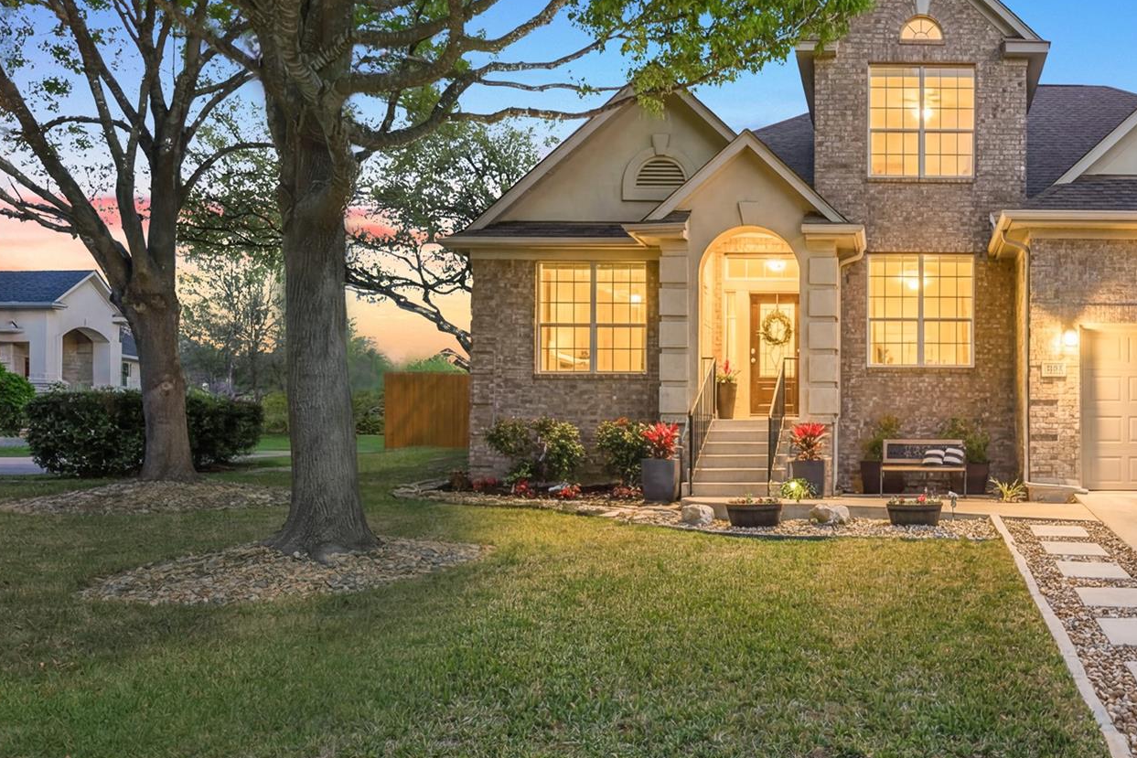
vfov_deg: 46.2
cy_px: 452
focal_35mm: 28
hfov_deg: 59.7
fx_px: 884
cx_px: 927
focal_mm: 17
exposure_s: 1/125
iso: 250
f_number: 8
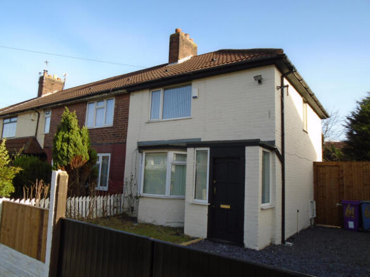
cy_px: 138
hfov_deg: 67.3
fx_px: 278
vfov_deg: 53.0
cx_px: 185
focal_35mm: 26
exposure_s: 1/400
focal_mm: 4.6
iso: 100
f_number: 3.2
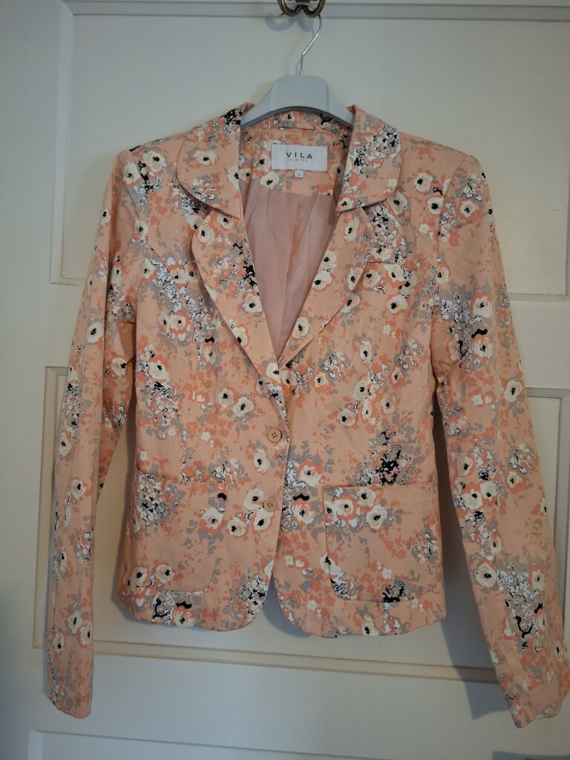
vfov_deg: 73.9
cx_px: 285
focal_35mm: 23
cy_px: 380
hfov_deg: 58.9
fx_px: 505
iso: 500
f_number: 1.8
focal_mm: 5.54
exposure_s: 1/25
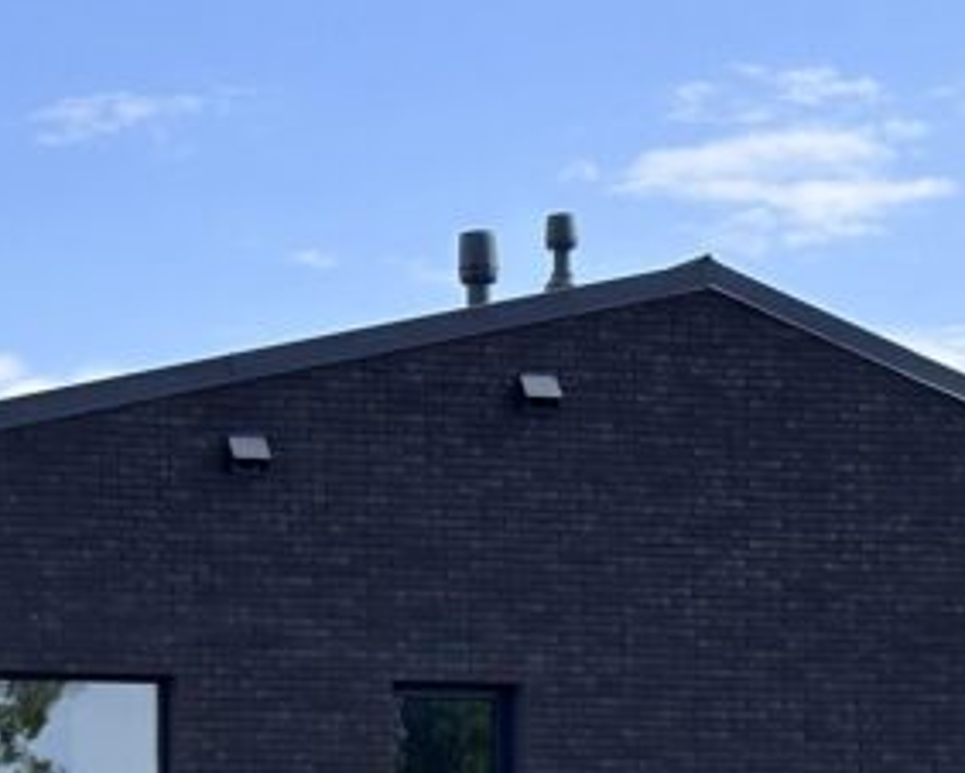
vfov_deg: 9.0
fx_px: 4859
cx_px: -17
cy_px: 975
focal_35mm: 170
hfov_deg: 11.2
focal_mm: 6.86
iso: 64
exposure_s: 1/3367
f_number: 1.78
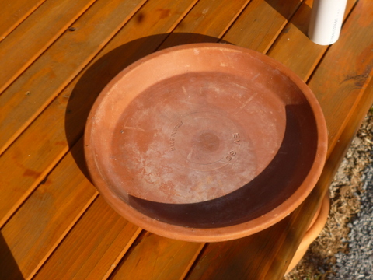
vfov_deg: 29.1
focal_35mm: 50
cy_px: 140
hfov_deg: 38.2
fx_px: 539
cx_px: 186
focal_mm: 8.9
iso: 100
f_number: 3.6
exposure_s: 1/640
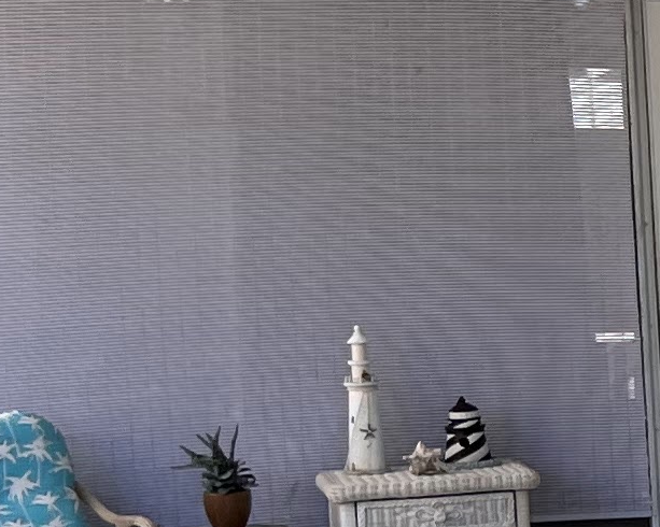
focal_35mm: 167
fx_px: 3261
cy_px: 448
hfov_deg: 10.1
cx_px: 1573
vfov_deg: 9.2
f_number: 1.5
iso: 50
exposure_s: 1/1029
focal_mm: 5.7
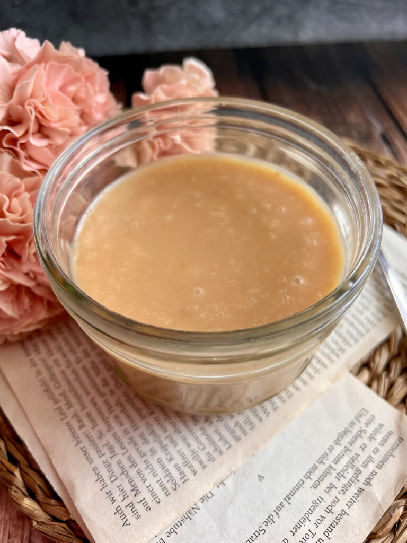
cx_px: 204
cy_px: 272
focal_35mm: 26
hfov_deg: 53.1
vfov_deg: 67.3
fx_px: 408
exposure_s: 1/101
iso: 125
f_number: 1.5
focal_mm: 5.7
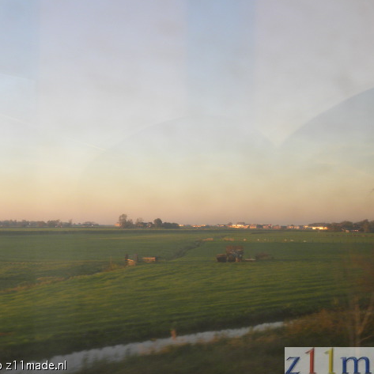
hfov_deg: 31.1
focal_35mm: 55
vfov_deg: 31.1
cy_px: 186
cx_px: 176
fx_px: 672
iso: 159
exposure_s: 1/81.5
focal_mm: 8.2
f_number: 3.2
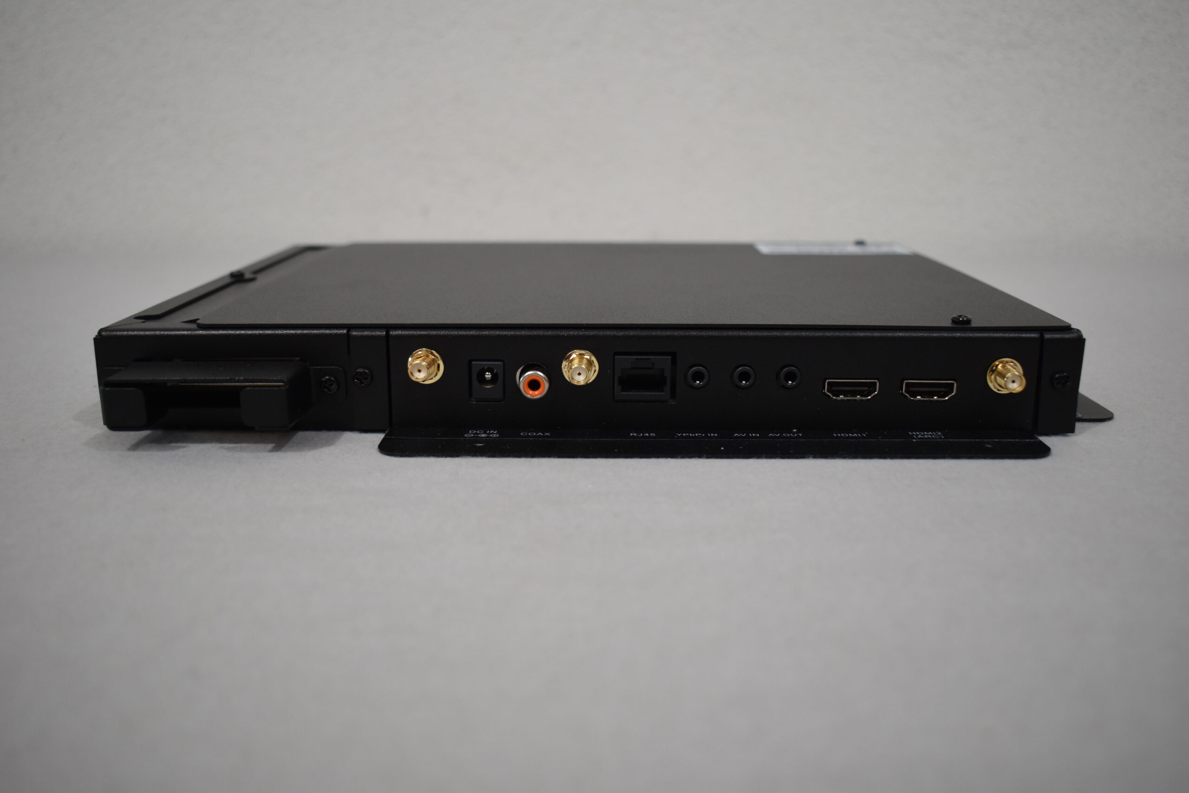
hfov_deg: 55.1
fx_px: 1139
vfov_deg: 38.4
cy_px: 396
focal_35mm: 34
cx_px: 594
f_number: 3.8
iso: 560
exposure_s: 1/250
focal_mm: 23
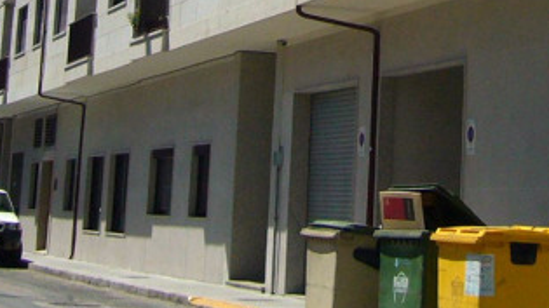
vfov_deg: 10.3
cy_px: -227
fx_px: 1630
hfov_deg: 19.0
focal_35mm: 112
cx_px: 383
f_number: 5.6
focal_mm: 5.8
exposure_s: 1/640
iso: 100
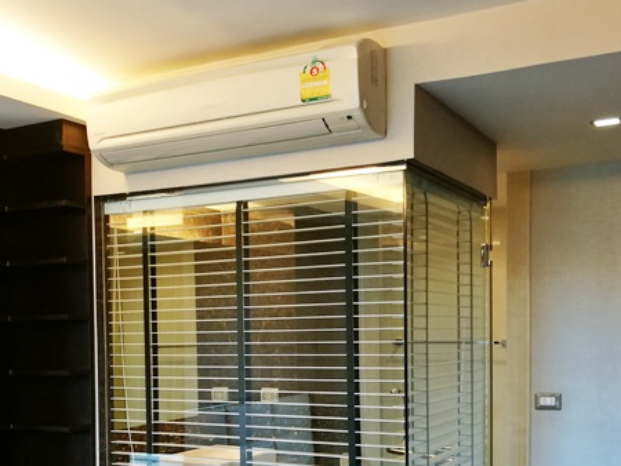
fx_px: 862
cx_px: 186
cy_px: 358
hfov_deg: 39.0
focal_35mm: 48
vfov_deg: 29.7
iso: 200
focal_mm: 4.5
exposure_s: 1/33.3
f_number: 2.2
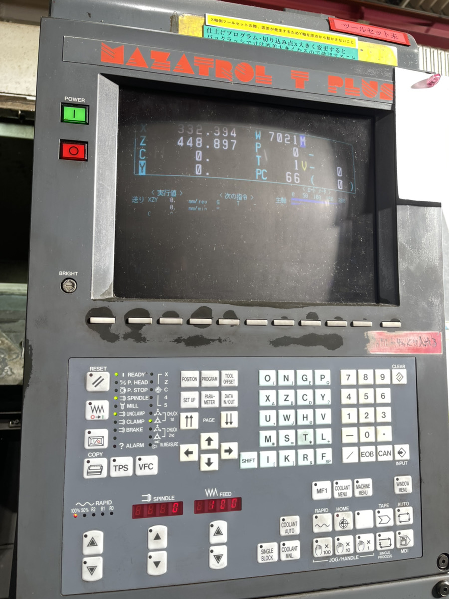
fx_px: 450
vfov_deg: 67.3
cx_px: 224
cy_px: 300
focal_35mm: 26
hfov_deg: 53.1
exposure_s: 1/120
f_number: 1.6
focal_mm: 5.1
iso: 50
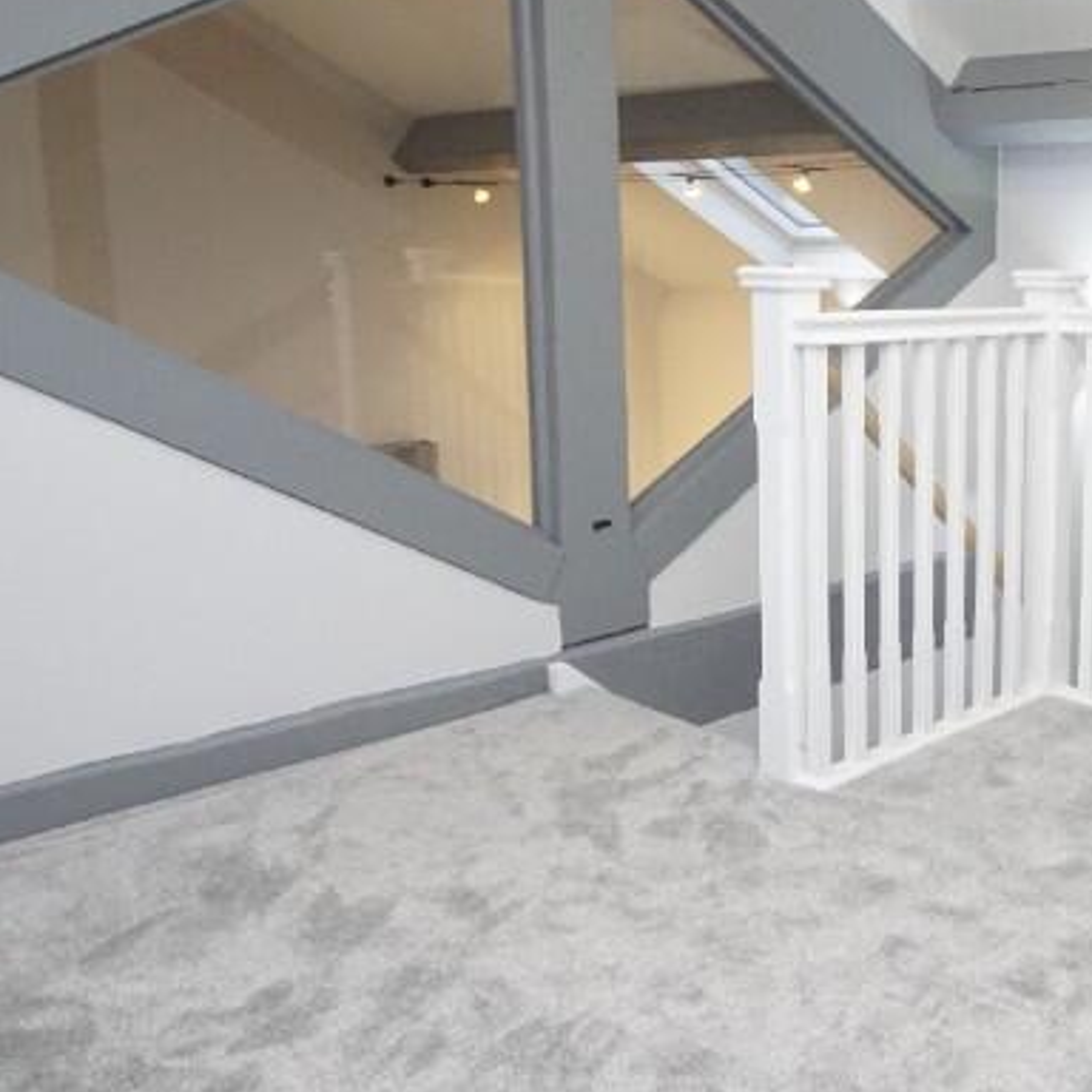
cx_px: 1066
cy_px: 431
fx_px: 1213
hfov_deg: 42.5
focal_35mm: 34
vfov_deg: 48.1
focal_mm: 10
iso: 3200
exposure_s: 1/160
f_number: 4
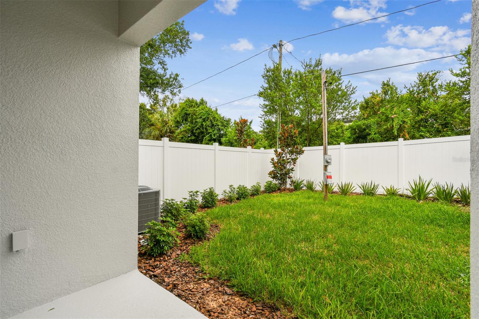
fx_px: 200
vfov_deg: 77.3
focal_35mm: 15
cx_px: 240
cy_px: 160
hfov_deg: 100.4
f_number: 7.1
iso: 100
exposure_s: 1/125
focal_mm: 10
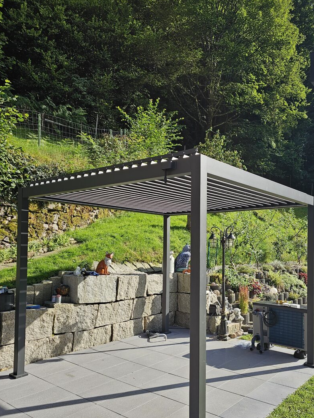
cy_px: 239
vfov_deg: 63.1
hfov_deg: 49.5
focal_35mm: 28
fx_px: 338
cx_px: 186
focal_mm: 6.3
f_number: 1.7
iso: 12
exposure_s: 1/562
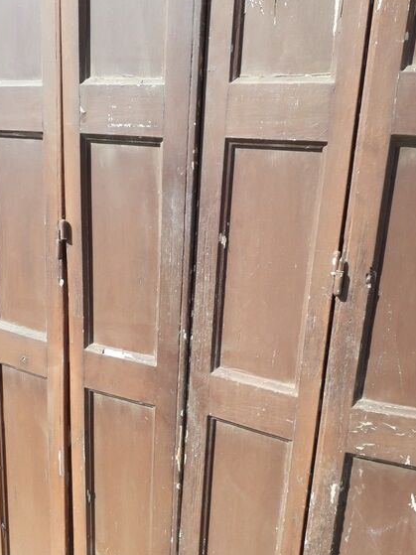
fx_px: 465
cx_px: 194
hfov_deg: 48.2
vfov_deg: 61.6
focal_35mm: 29
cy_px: 290
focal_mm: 3.6
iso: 40
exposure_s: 1/838
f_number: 1.9
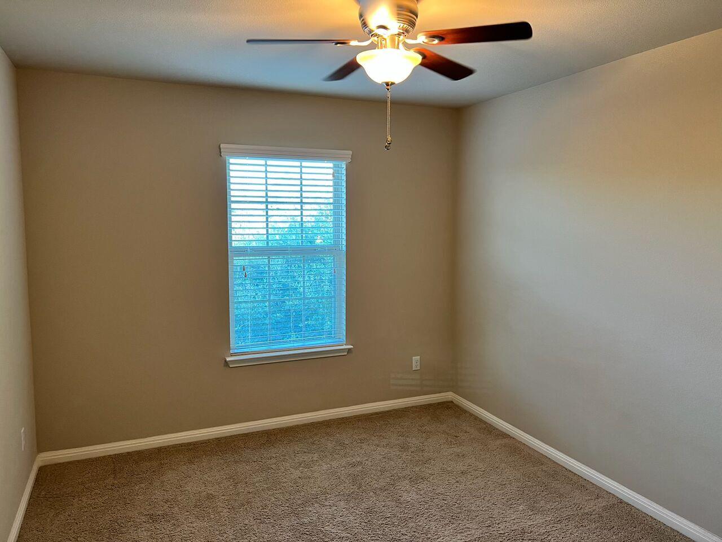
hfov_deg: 67.3
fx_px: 542
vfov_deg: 53.1
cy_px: 271
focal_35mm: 26
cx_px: 361
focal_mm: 5.7
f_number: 1.5
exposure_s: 1/60
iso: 160
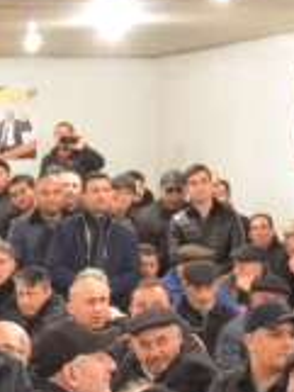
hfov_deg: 10.1
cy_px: 460
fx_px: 1617
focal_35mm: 143
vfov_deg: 13.4
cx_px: -151
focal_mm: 26
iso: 6400
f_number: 4
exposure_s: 1/60
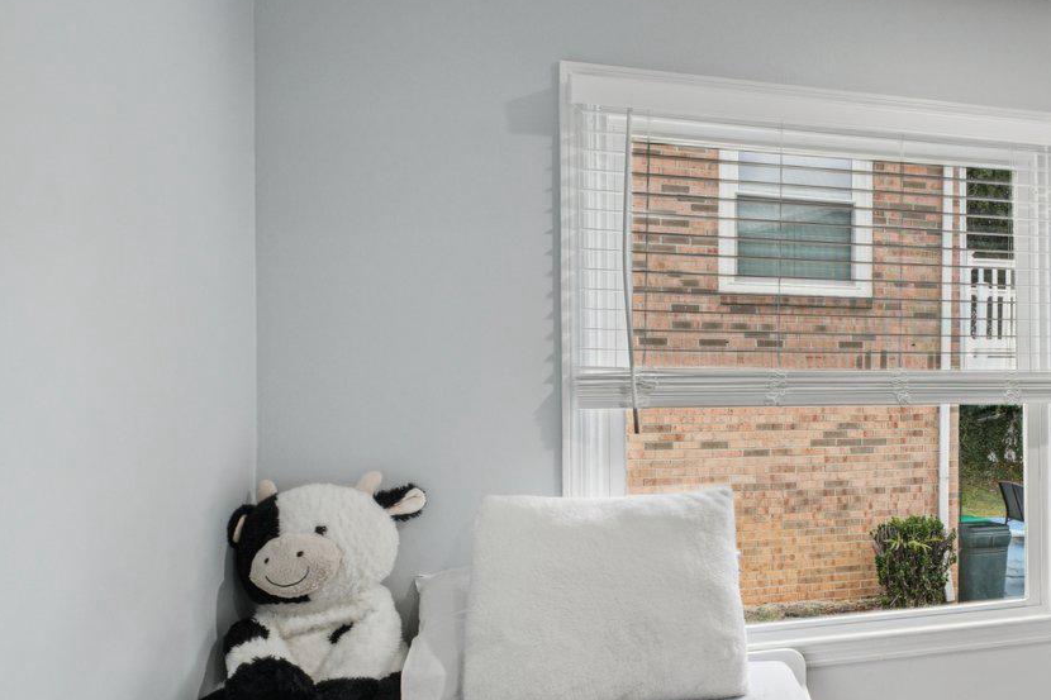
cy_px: 421
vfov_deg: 35.8
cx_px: 1211
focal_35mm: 37
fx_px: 1080
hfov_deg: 39.9
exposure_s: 1/15
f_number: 8
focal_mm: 15
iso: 220
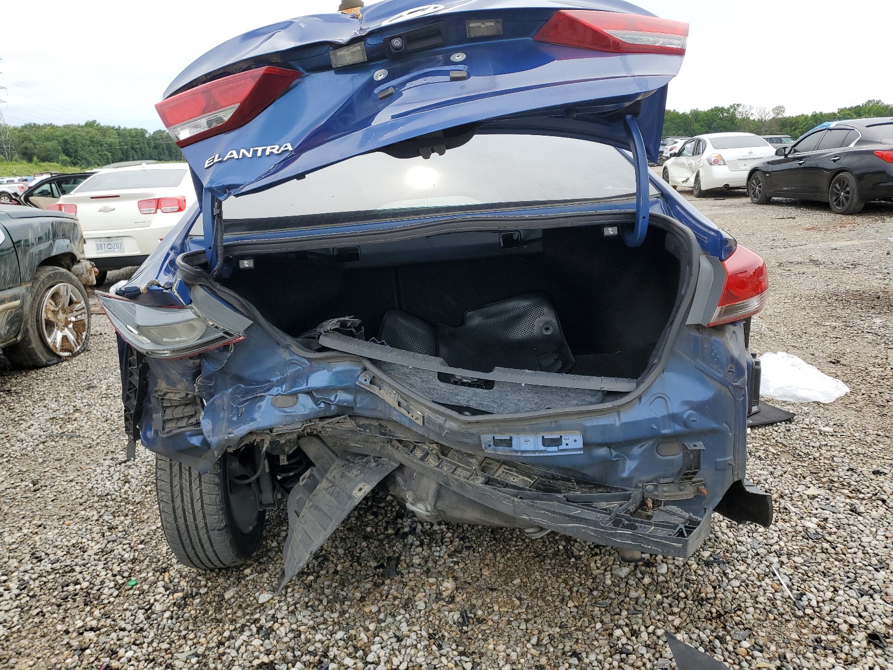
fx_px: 671
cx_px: 446
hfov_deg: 67.3
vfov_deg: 53.1
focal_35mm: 26
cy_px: 335
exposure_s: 1/556
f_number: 1.5
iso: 50
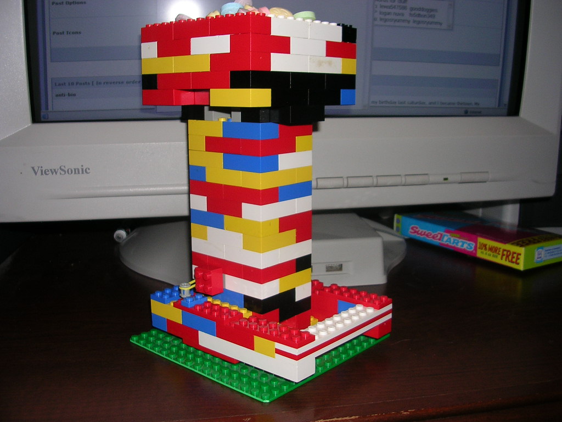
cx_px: 281
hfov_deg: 49.0
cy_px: 211
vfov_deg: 37.7
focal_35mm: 38
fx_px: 617
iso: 50
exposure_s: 1/60.1
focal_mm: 5.8
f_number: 2.8
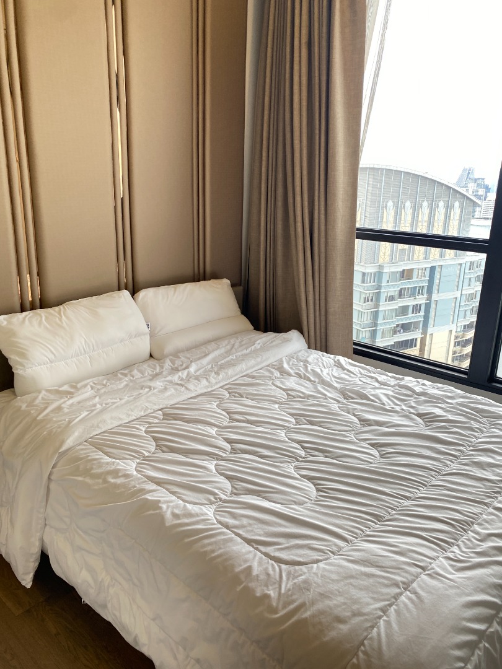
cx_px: 251
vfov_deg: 67.3
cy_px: 334
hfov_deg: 53.1
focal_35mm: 26
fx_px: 503
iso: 50
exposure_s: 1/100
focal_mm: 4.25
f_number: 1.8
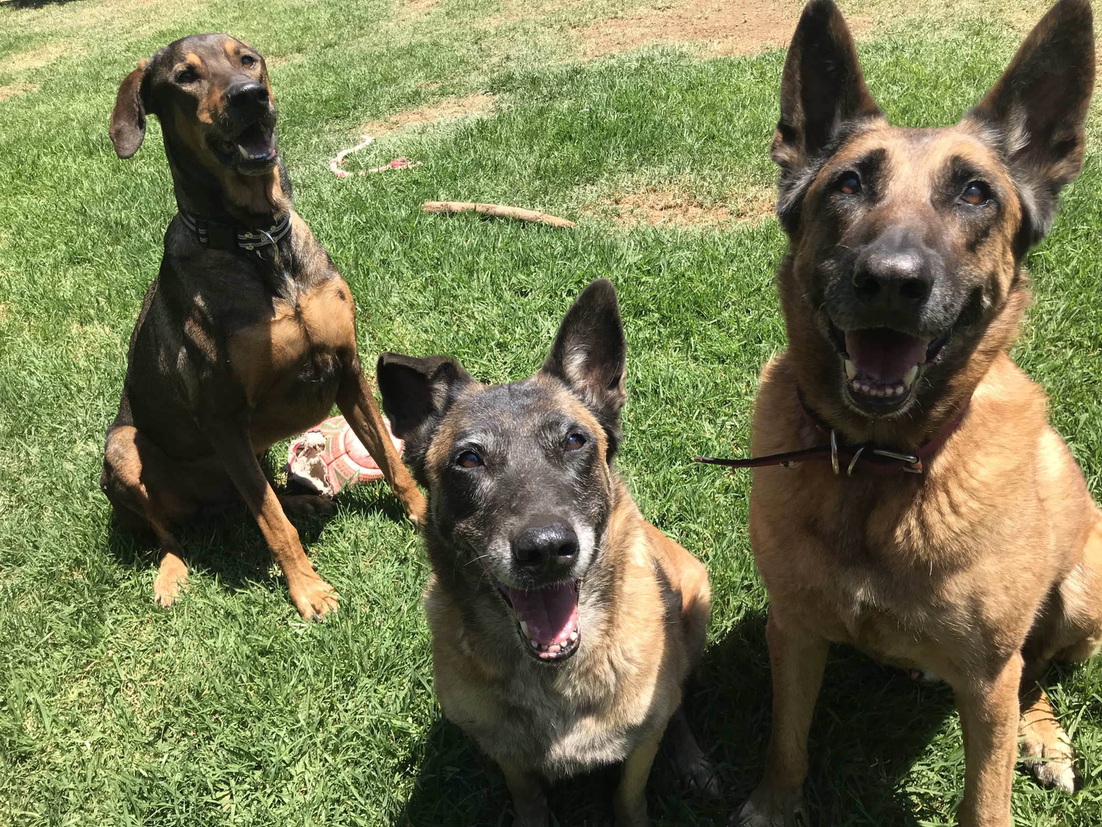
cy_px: 414
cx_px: 551
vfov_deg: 49.7
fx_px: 891
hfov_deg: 63.4
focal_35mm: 28
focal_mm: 3.99
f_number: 1.8
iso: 20
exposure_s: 1/987
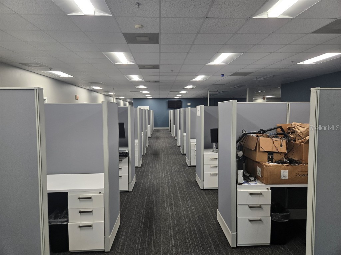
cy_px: 128
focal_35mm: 23
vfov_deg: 58.9
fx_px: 227
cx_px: 170
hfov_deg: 73.9
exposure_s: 1/120
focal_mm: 5.4
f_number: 1.8
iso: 125
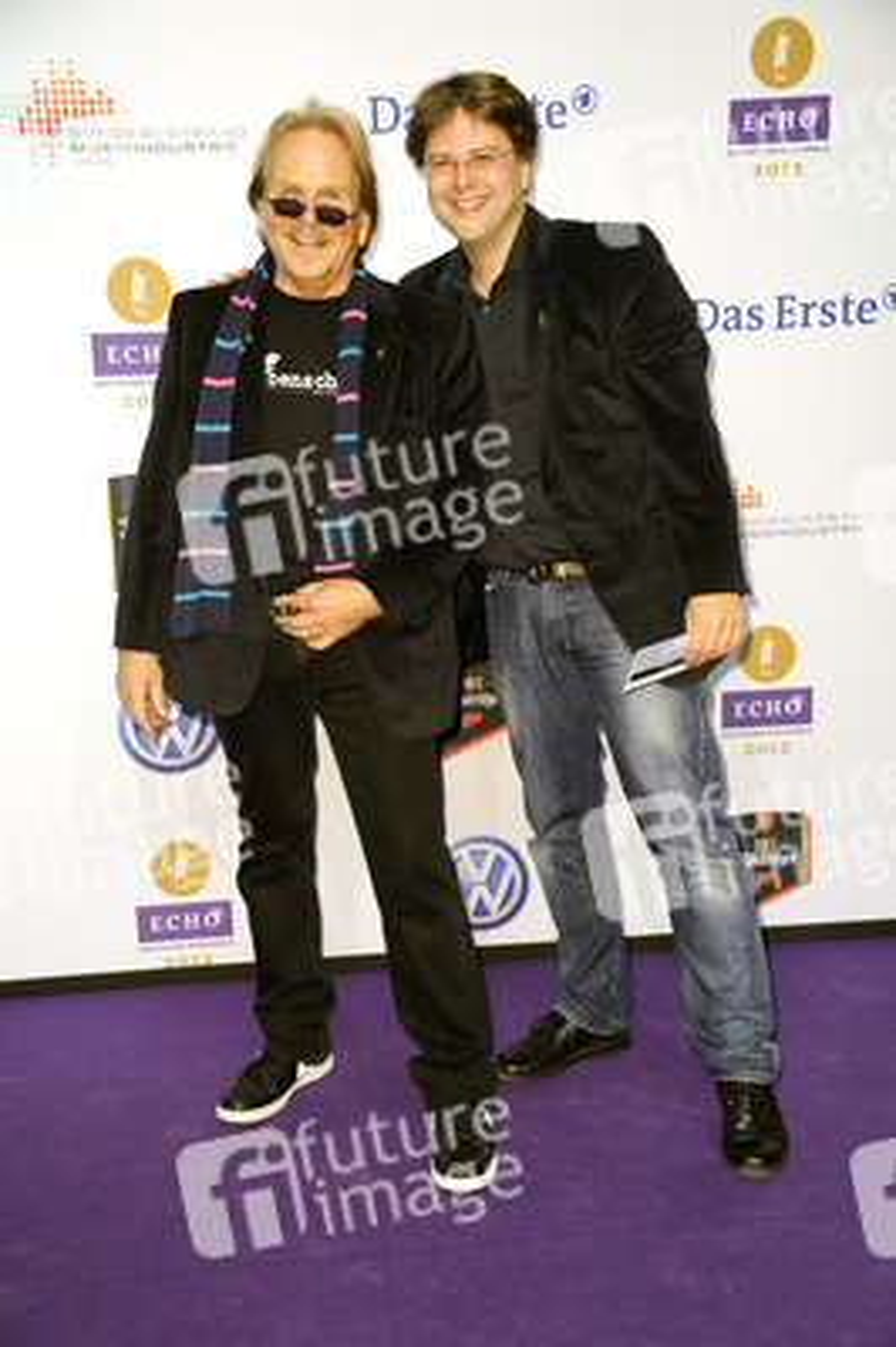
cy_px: 674
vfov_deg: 39.6
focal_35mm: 50
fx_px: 1870
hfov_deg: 26.9
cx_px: 448
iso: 800
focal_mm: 50
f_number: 5.6
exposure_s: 1/160
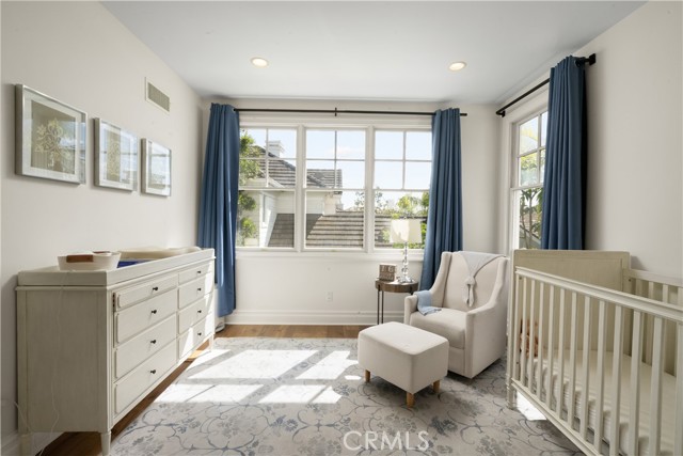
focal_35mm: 15
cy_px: 228
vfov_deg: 77.4
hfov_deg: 100.4
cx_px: 342
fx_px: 285
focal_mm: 15
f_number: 22
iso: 640
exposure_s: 1/15
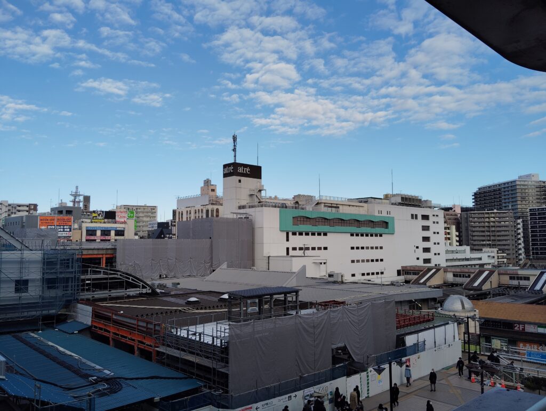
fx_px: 442
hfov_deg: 63.4
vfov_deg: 49.9
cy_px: 206
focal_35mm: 28
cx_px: 273
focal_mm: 4.22
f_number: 1.8
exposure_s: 1/536
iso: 50
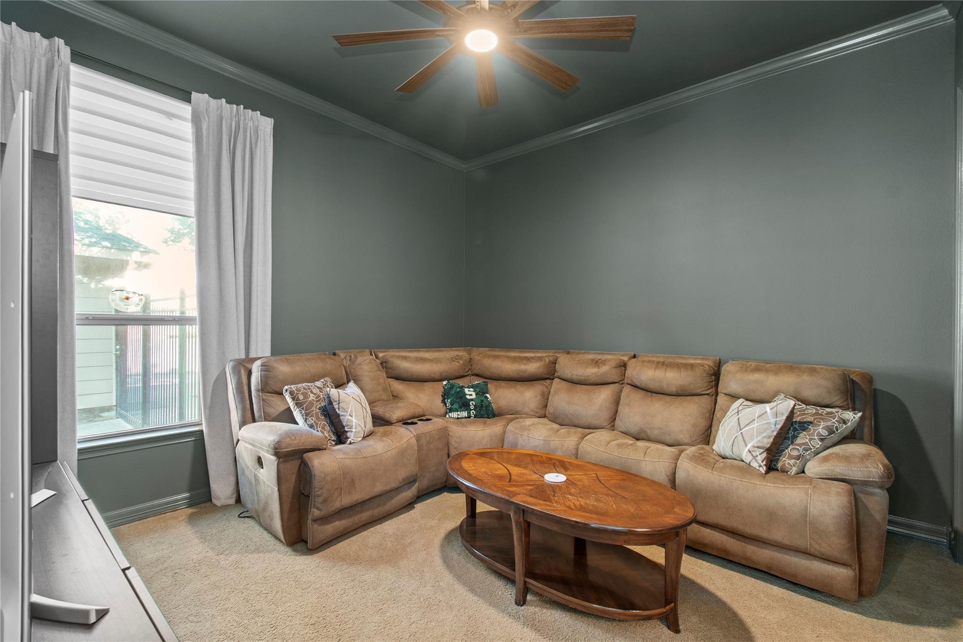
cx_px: 482
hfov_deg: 100.4
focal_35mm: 15
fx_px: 401
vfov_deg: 77.3
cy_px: 321
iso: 320
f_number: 8
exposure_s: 2
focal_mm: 10
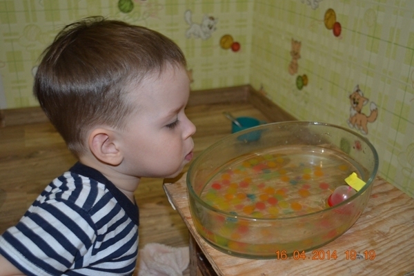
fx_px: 448
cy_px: 138
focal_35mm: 39
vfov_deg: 34.2
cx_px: 207
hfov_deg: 49.6
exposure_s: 1/60
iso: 900
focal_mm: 26
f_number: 4.2
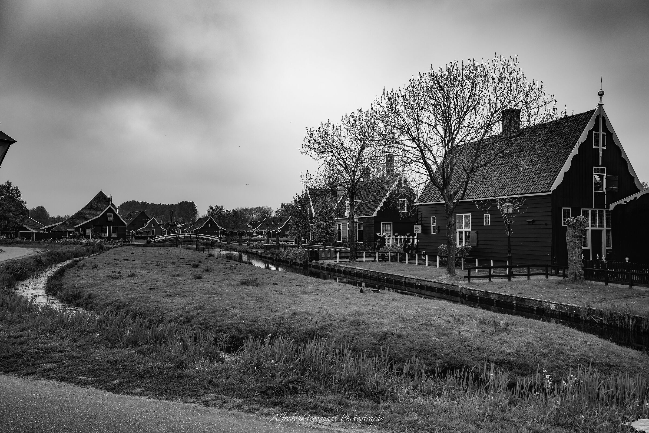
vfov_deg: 46.4
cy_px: 216
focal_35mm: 28
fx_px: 505
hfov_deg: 65.5
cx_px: 324
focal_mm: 28
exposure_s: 1/250
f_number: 4
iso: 200
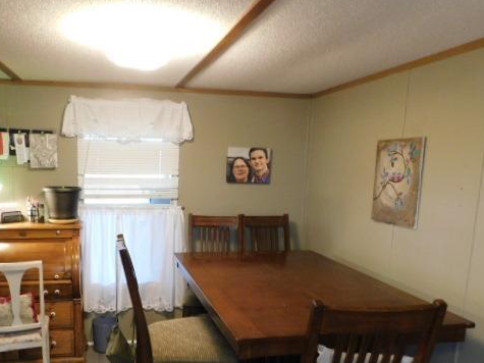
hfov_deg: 57.8
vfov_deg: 44.8
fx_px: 433
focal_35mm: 31
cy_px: 240
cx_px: 186
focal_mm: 4
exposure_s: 1/20
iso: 400
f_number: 3
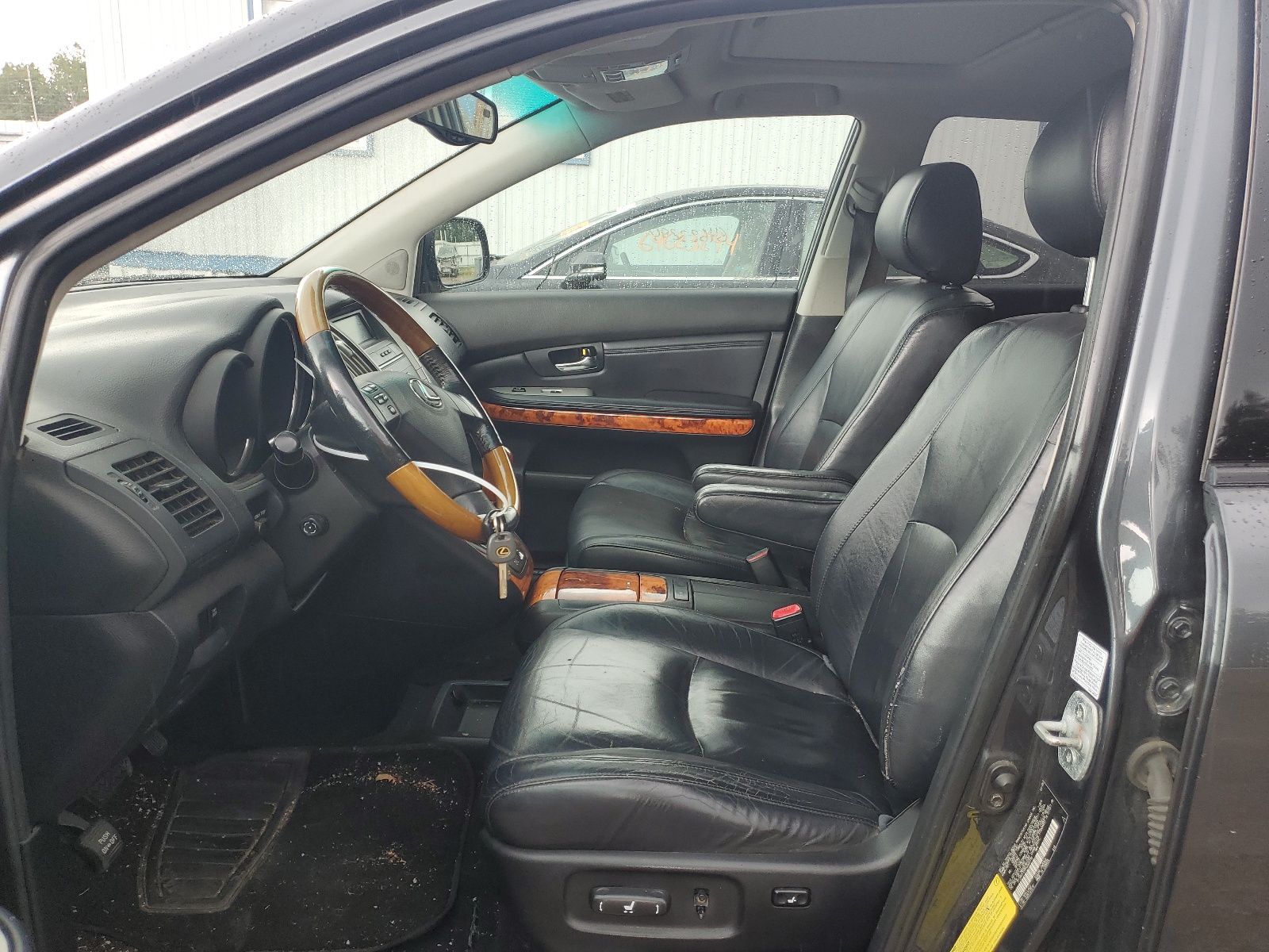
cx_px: 634
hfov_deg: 67.3
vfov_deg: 53.1
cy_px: 476
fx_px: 953
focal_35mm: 26
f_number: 1.5
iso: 51
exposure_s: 1/120
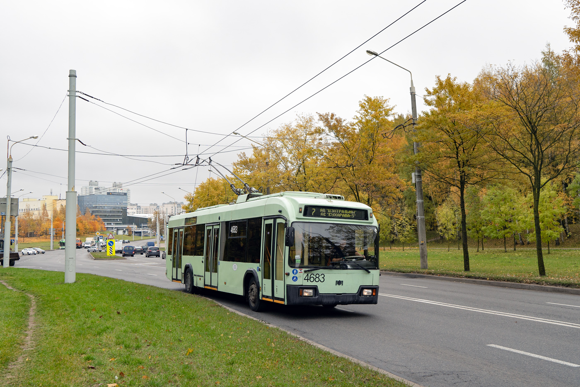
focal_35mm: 33
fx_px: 532
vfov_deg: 40.0
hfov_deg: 57.2
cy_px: 194
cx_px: 290
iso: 250
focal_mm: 33
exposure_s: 1/400
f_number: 4
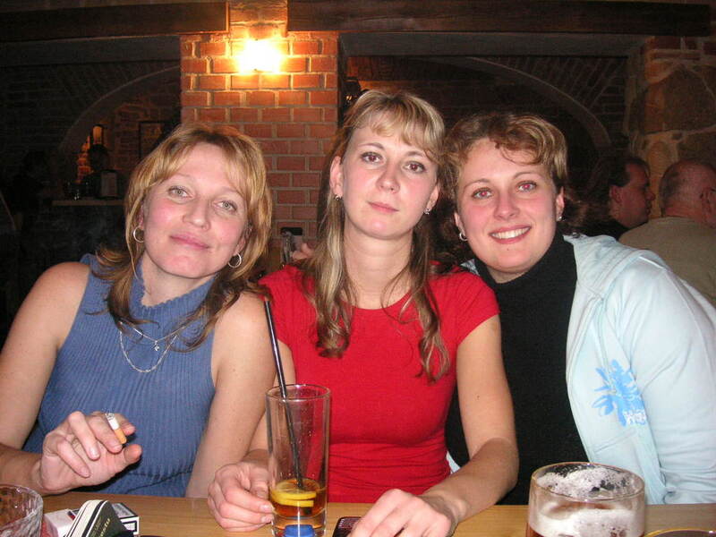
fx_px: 765
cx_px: 358
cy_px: 268
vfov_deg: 38.7
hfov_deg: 50.1
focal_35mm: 37
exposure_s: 1/45
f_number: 2.8
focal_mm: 6.1
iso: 160
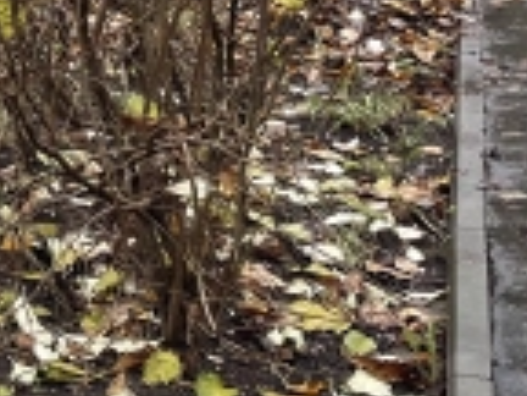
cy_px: -418
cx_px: -501
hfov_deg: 14.6
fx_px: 1720
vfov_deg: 11.6
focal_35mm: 113
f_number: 1.6
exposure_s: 1/121
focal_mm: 4.2
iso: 40
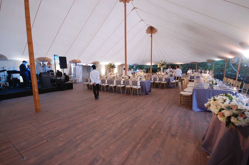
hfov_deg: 100.5
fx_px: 104
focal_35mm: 15
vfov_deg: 77.1
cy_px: 82
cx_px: 124
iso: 800
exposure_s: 1/13
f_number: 4
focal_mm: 10
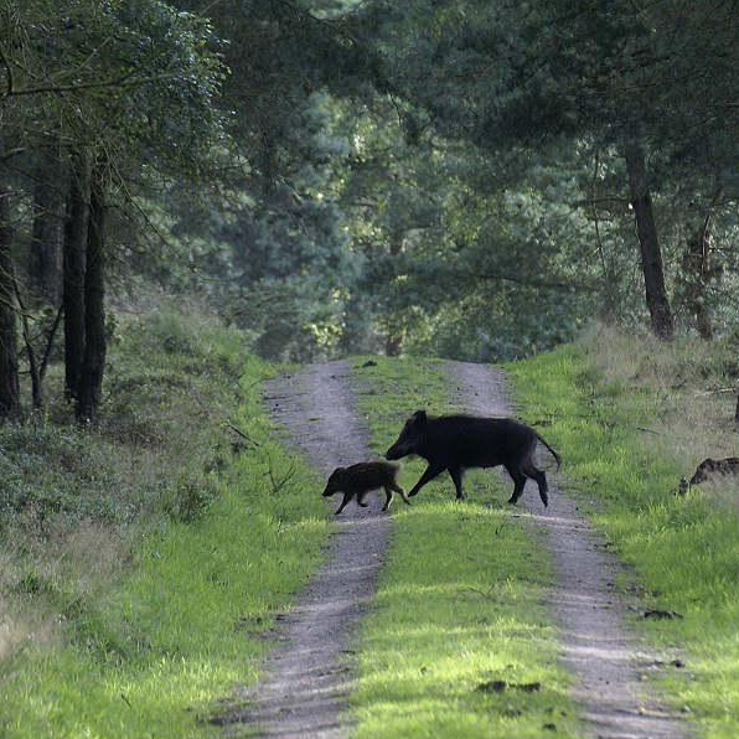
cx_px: 490
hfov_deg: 2.6
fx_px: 16231
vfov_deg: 2.6
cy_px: 312
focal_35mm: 672
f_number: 7.1
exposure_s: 1/125
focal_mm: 300
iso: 400
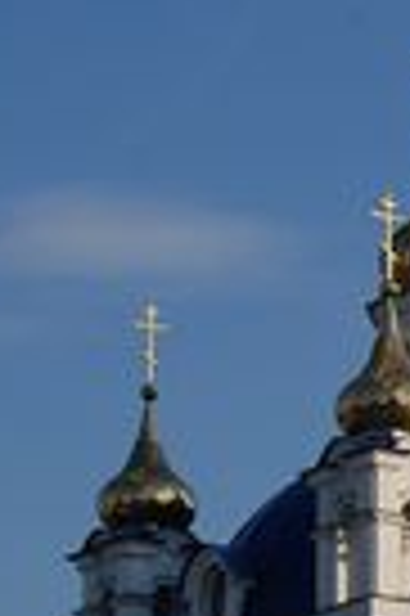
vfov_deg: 12.6
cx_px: 547
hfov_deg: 8.4
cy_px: 677
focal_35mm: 161
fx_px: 2757
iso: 200
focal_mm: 28
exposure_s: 1/500
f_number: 11
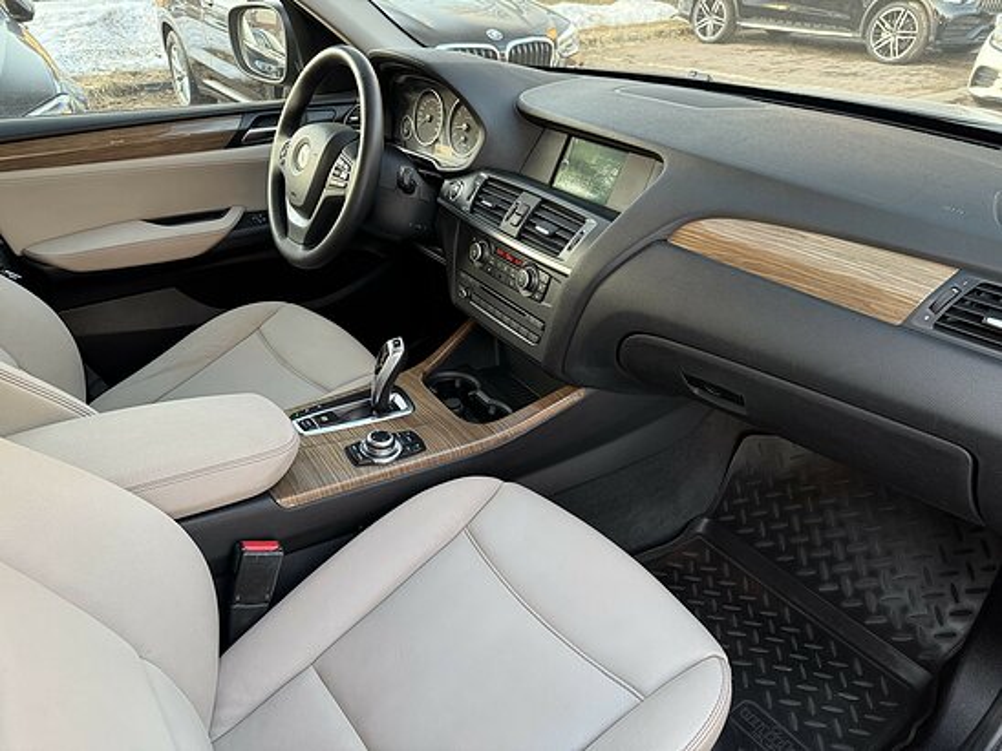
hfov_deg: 71.6
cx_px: 501
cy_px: 376
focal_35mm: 24
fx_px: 695
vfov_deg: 56.8
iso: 250
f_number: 1.78
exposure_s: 1/60
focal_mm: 6.76
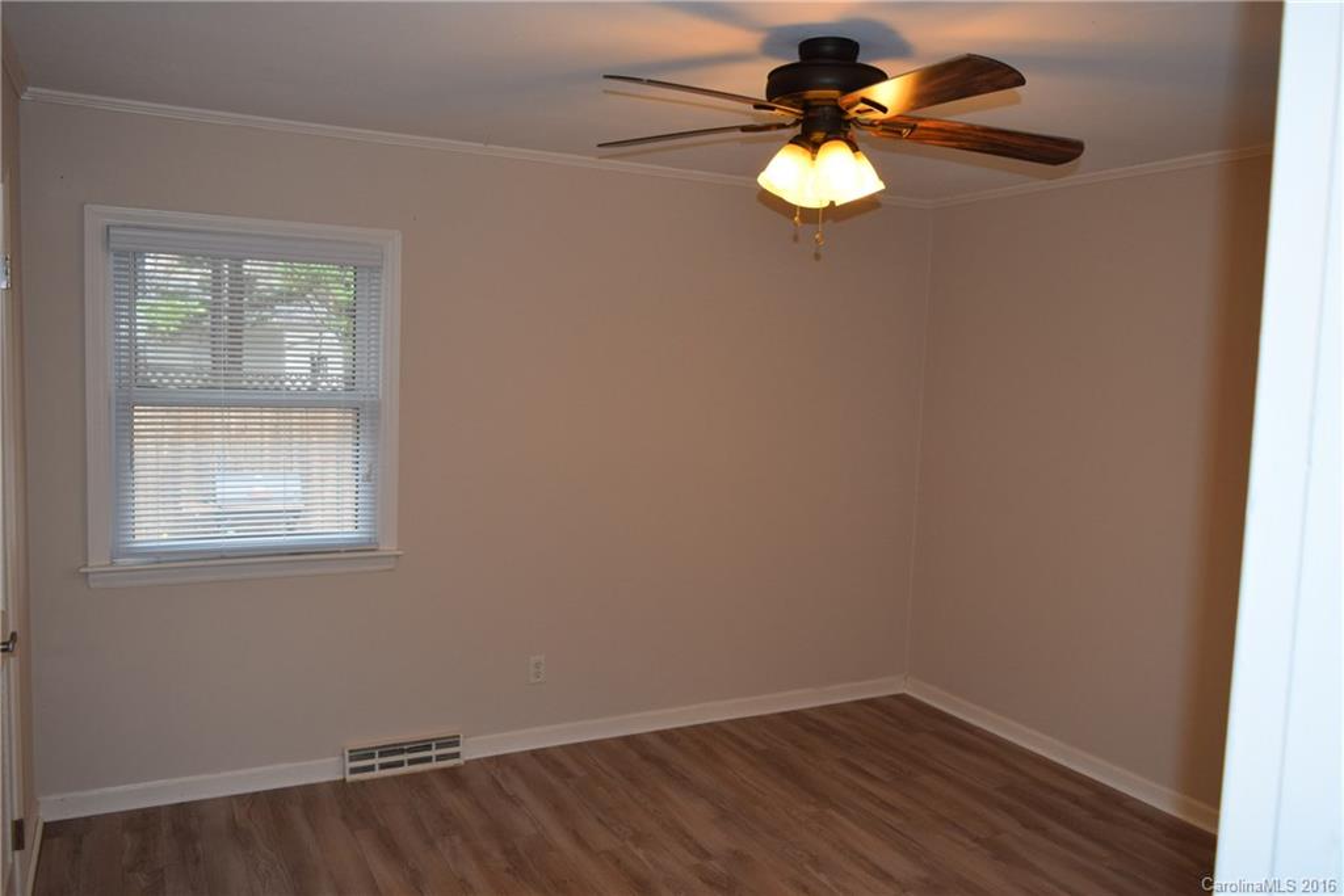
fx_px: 1008
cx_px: 672
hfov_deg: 67.4
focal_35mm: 27
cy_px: 448
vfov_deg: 47.9
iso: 800
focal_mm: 18
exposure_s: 1/100
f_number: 5
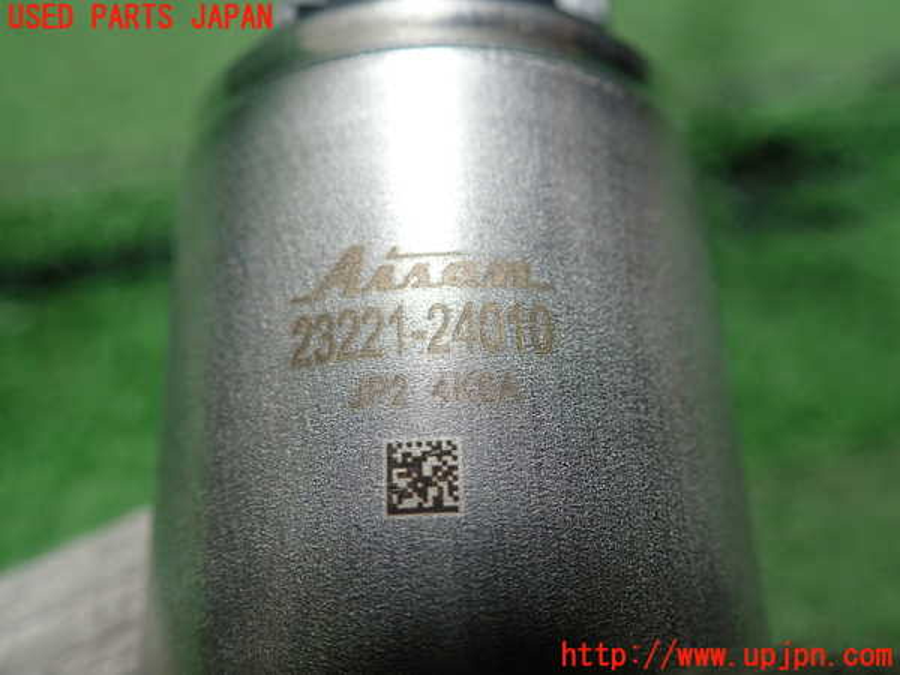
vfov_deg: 46.8
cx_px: 450
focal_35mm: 30
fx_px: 780
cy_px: 338
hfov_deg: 60.0
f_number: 2.3
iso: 250
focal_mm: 5.5
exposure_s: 1/125
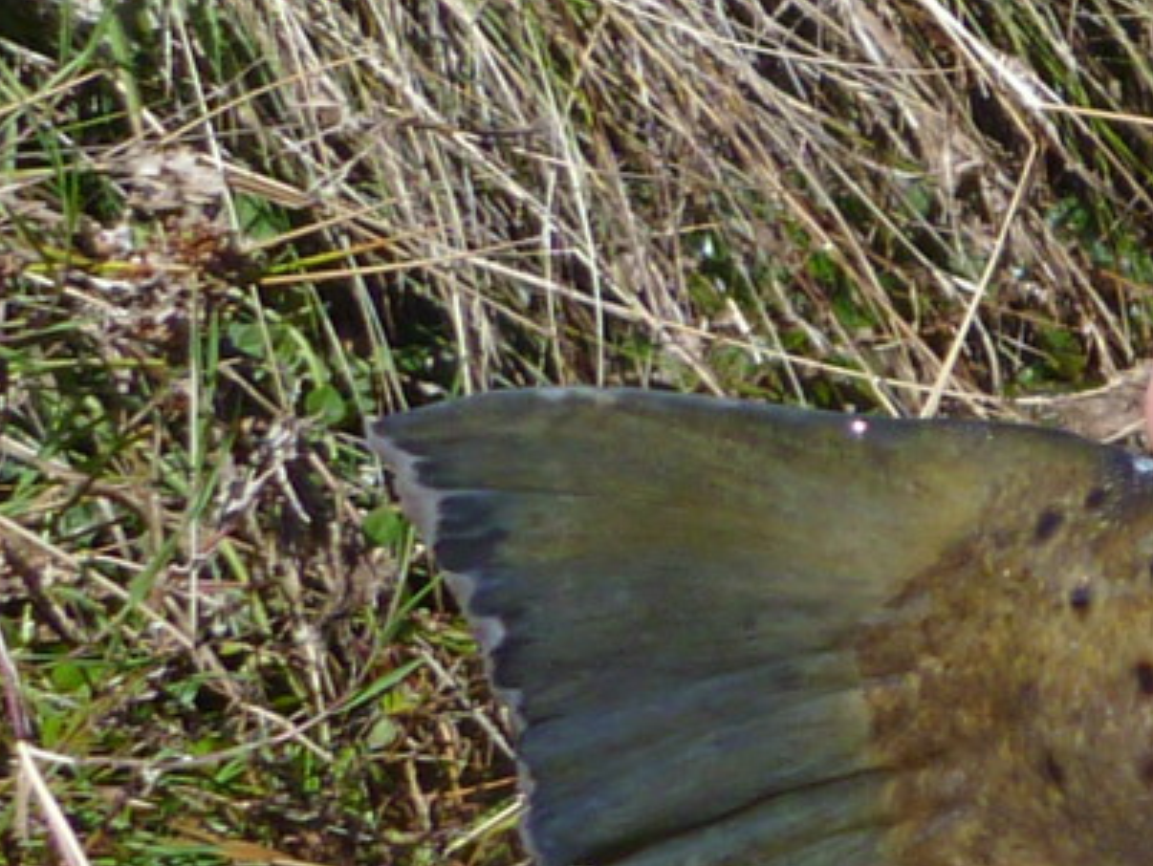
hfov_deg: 9.6
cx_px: 3103
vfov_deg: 8.5
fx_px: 5799
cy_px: 168
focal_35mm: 174
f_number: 3.3
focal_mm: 4.9
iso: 80
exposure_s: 1/640
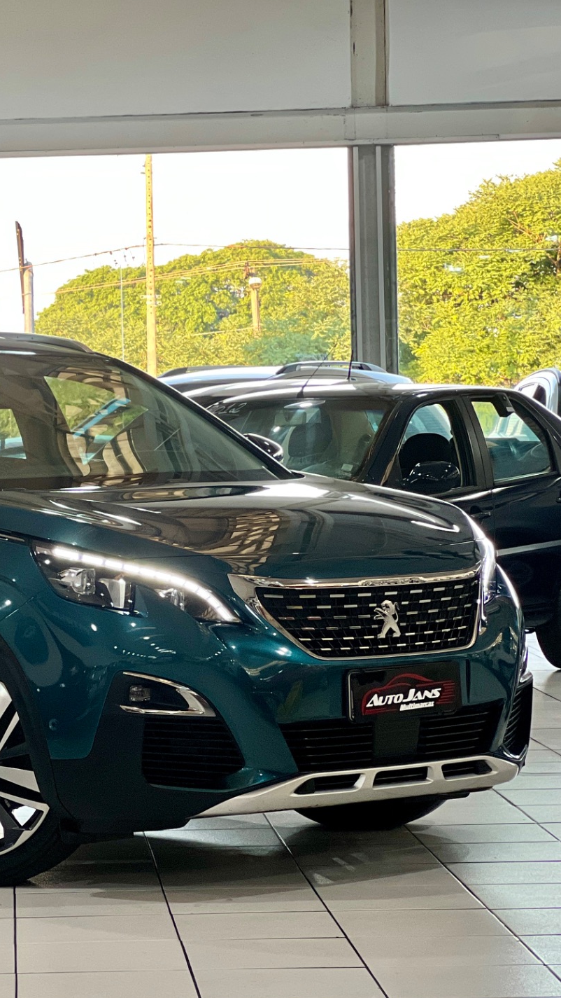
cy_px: 502
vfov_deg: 18.9
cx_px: -36
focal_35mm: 113
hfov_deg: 10.6
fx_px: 2987
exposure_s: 1/60
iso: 125
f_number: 2.8
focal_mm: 9
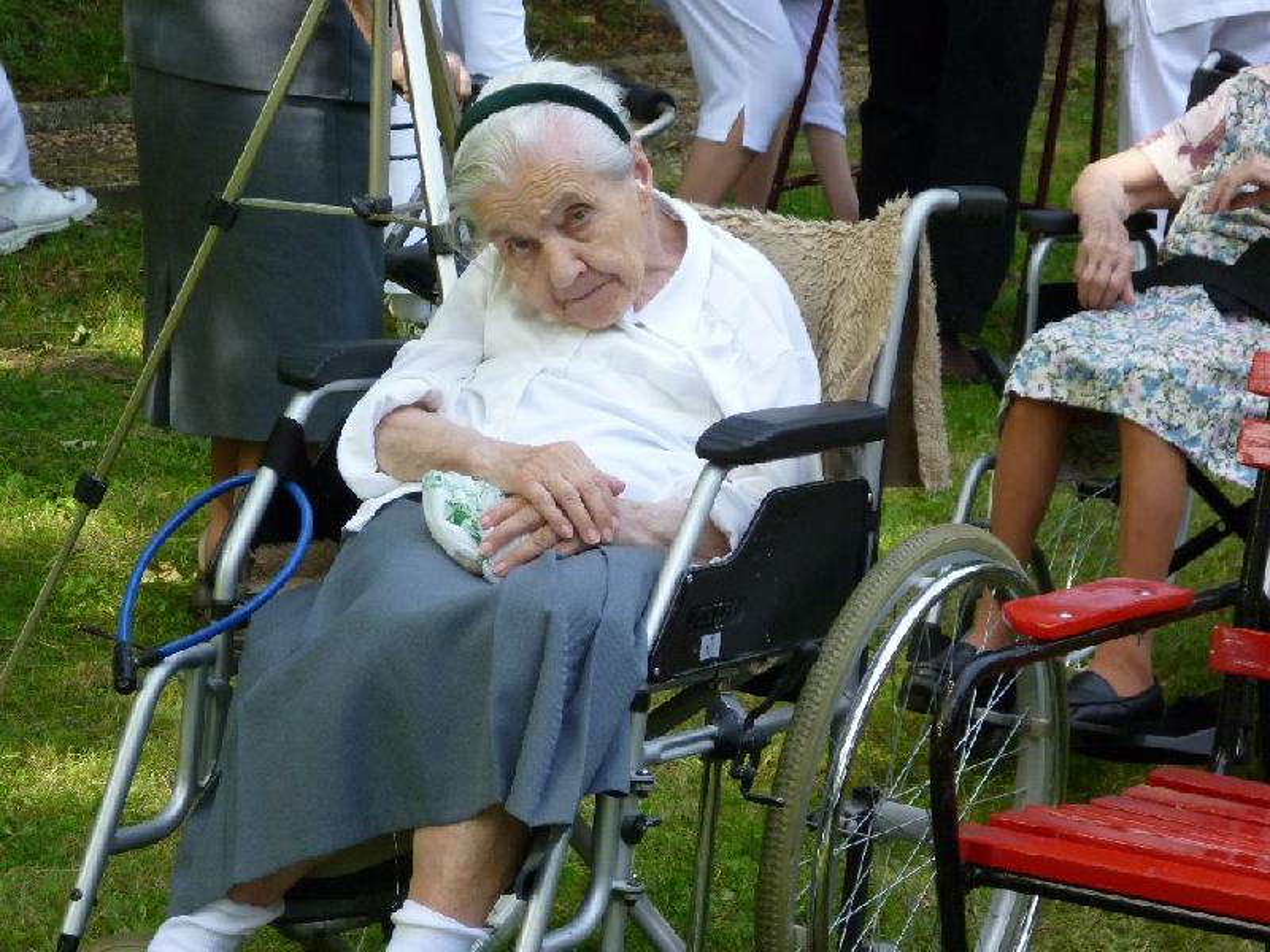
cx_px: 635
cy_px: 476
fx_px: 4219
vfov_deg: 12.9
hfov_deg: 17.1
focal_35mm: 115
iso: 250
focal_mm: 20.5
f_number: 6.1
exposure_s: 1/100
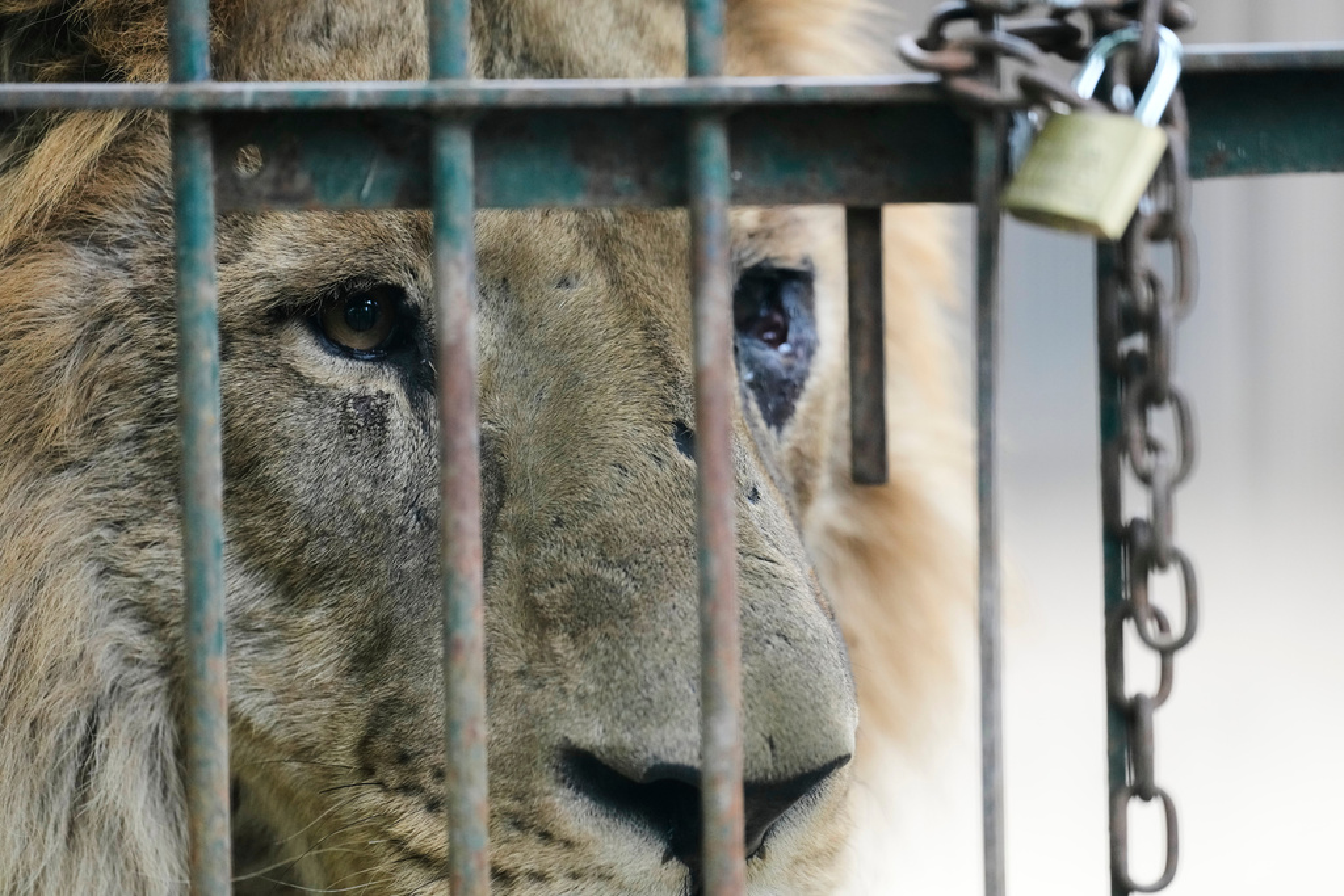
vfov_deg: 4.6
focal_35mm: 300
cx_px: 672
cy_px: 448
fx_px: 11201
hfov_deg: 6.9
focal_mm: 300
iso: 3200
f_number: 2.8
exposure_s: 1/2000
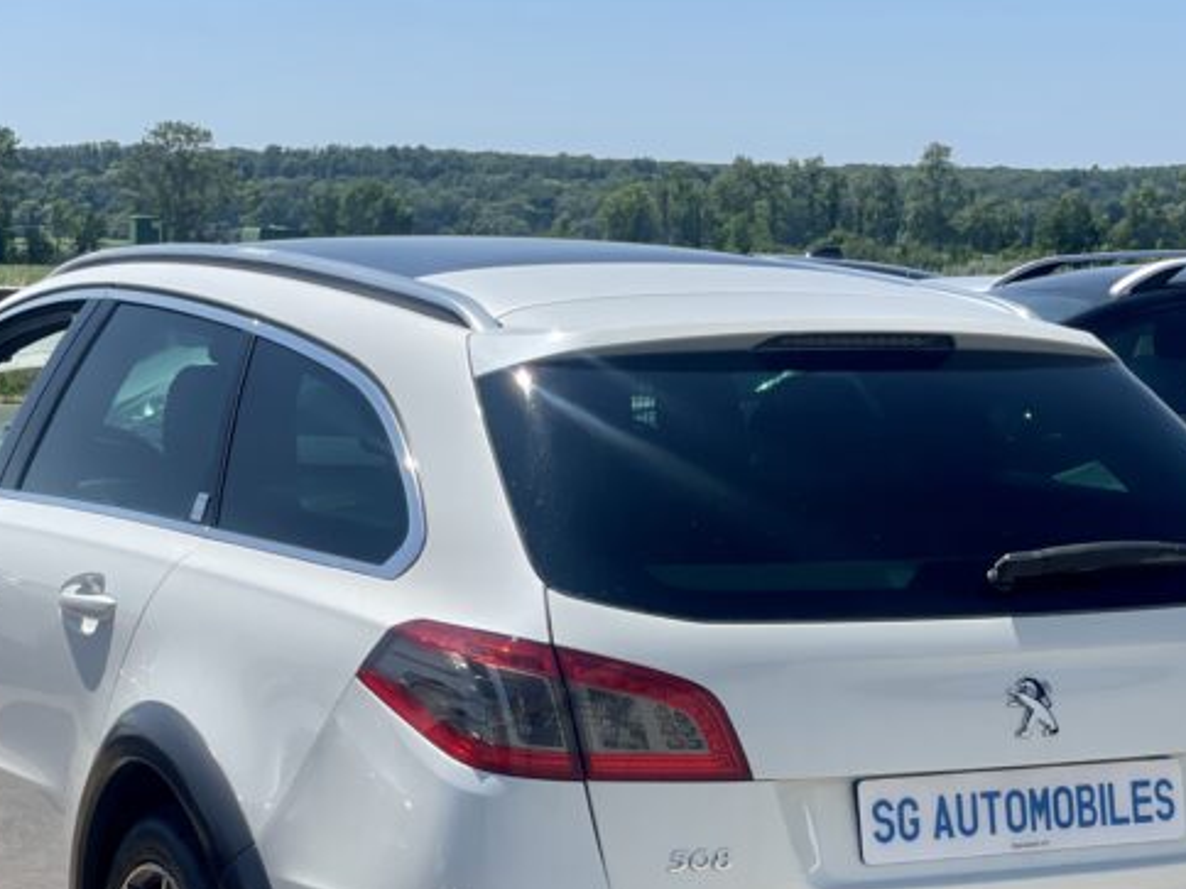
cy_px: 659
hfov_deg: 22.7
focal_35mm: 86
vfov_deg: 17.1
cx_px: 512
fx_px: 2946
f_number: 2
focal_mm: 6
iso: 32
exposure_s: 1/2519
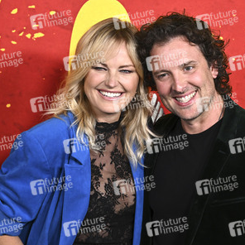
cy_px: 123
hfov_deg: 17.9
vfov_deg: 17.9
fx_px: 777
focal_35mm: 97
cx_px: 145
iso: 2000
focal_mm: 75
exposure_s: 1/250
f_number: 6.3
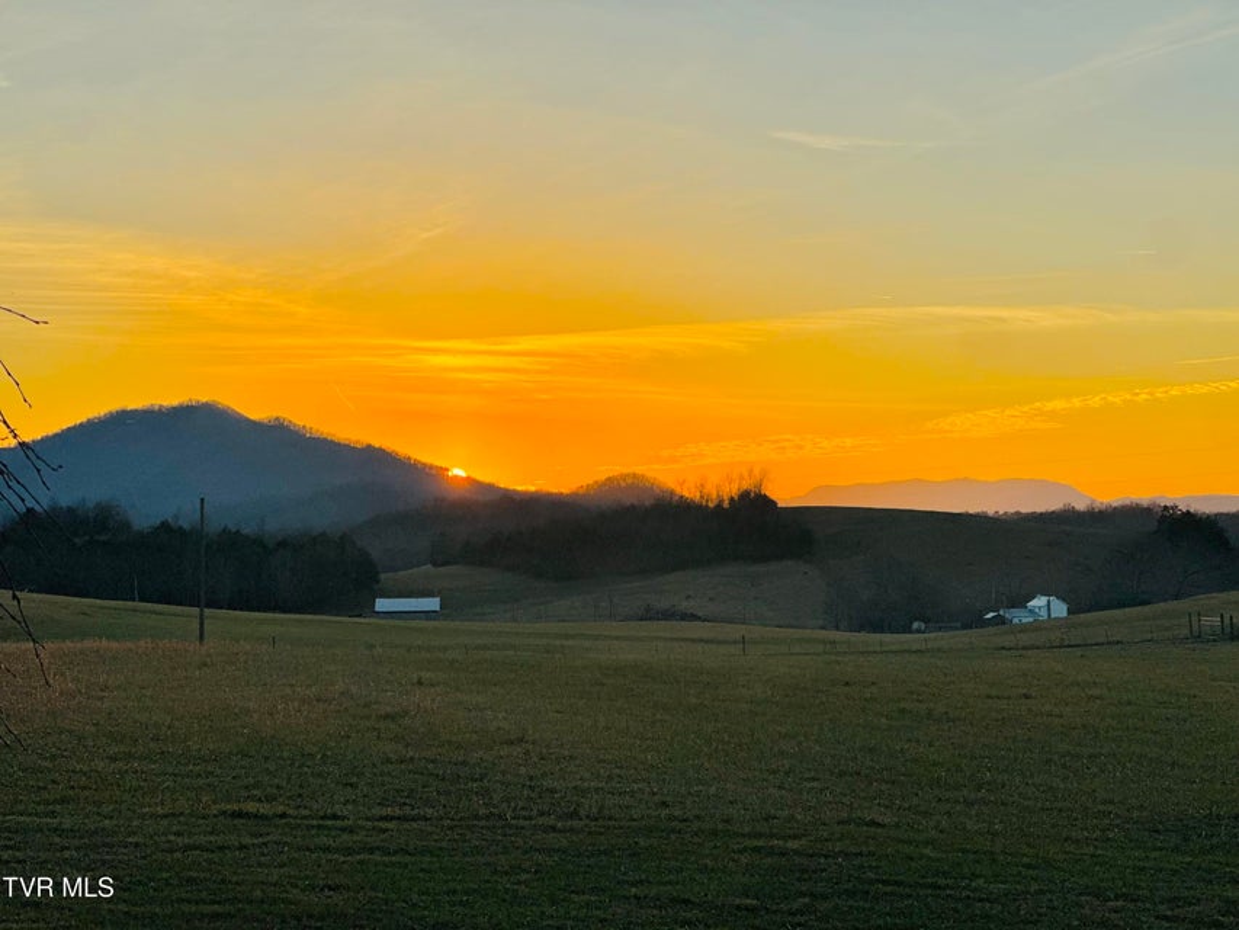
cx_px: 620
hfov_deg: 25.3
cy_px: 465
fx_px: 2756
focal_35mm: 77
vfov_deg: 19.1
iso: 32
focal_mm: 9
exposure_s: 1/774
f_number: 2.8
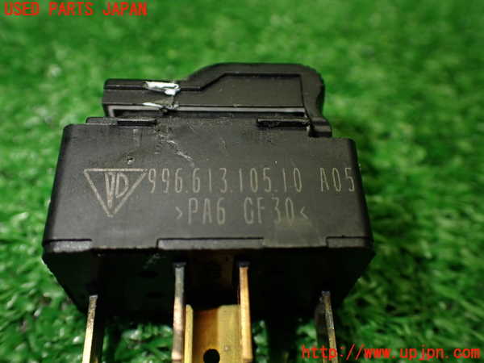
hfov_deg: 51.4
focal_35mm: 36
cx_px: 242
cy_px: 182
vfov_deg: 39.7
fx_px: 503
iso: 320
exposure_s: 1/160
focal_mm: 6.37
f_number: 2.5
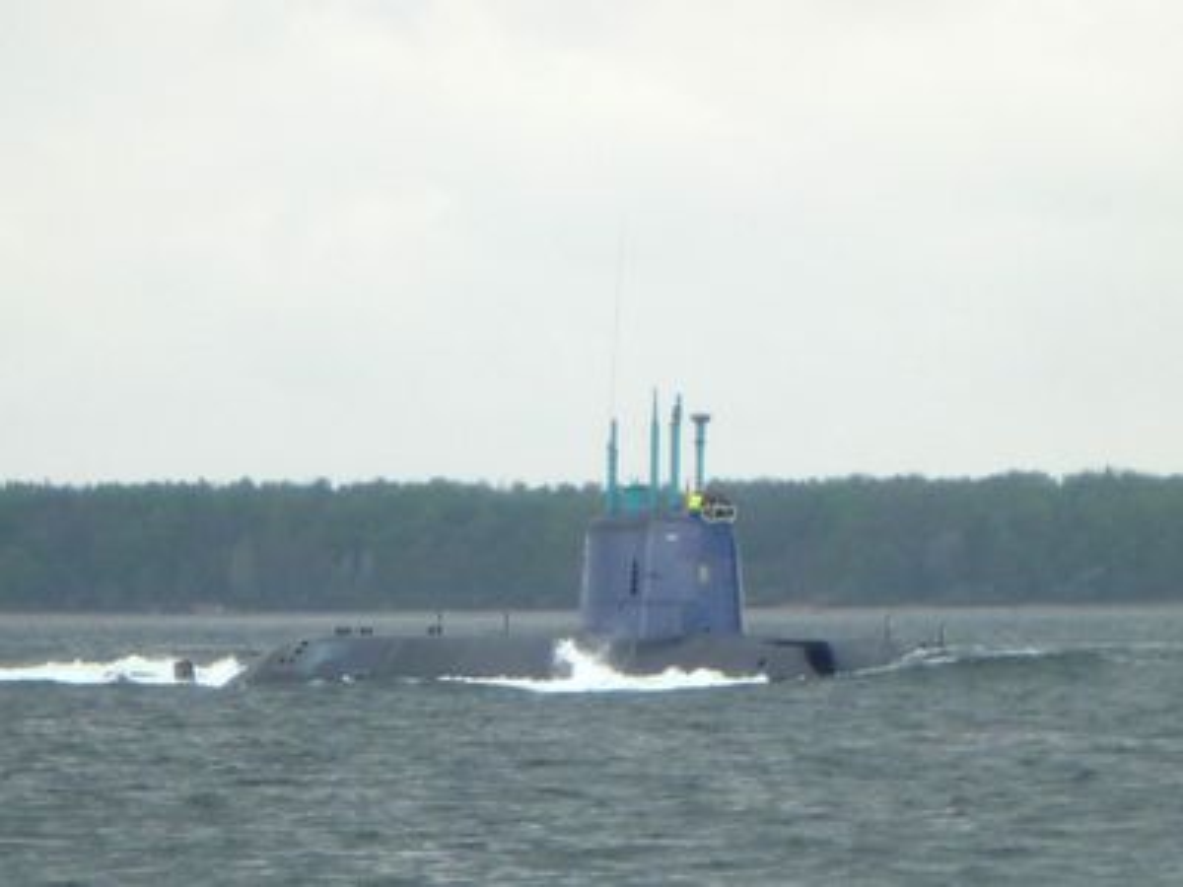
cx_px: 592
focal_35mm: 128
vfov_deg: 11.6
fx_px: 4374
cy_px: 444
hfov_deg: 15.4
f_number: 5.9
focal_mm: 22.8
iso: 160
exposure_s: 1/125
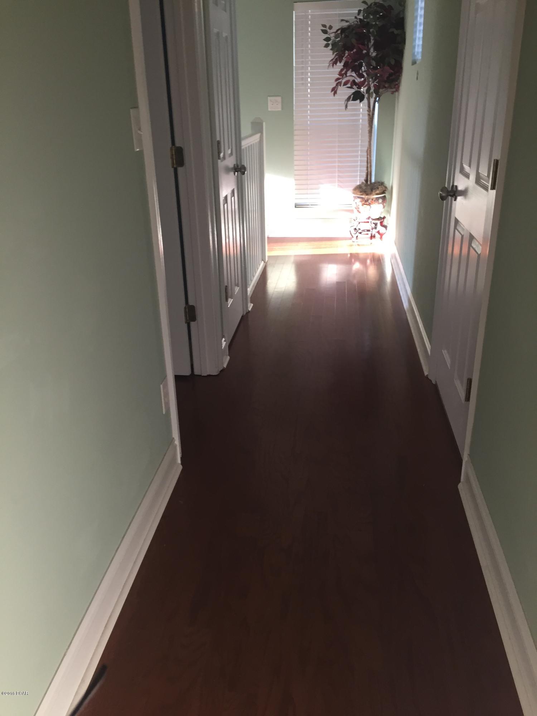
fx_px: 600
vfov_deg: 61.7
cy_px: 358
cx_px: 268
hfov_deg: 48.2
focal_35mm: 29
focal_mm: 4.15
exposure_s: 1/30
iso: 64
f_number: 2.2
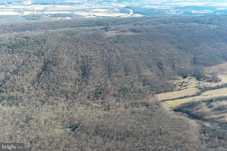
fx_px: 183
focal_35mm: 29
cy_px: 76
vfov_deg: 45.0
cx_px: 114
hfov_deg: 63.7
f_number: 2.8
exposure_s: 1/285
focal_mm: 10.57
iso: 100
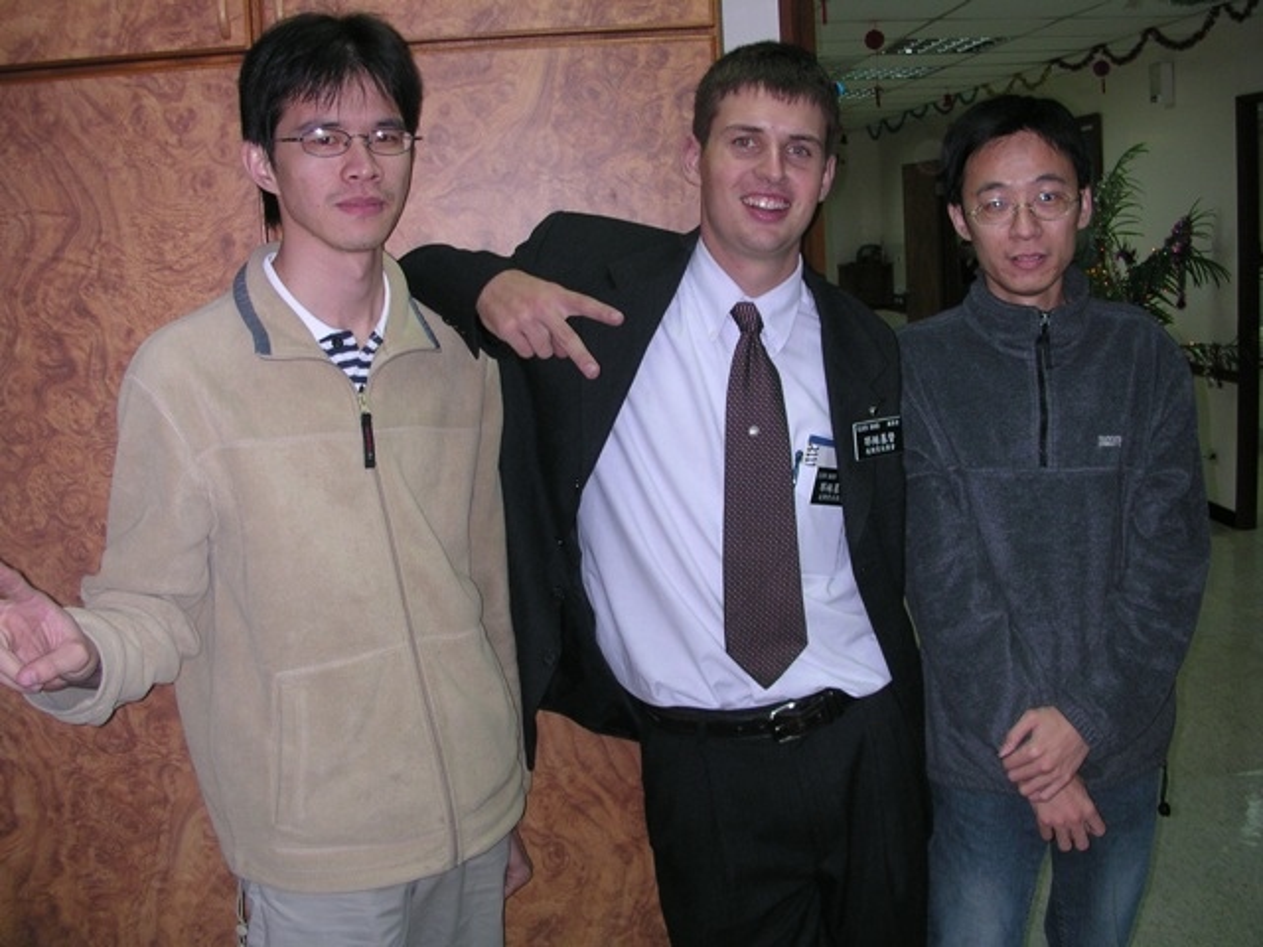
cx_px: 632
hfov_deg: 50.1
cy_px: 474
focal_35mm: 37
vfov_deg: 38.7
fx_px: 1350
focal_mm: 5.6
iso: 100
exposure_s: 1/60
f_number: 2.7
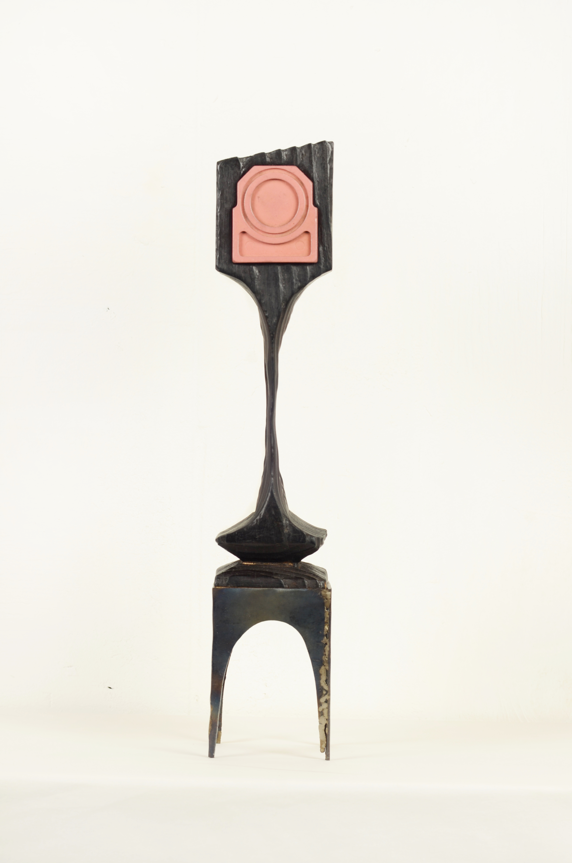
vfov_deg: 16.1
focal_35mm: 128
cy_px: 432
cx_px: 286
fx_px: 3052
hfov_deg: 10.7
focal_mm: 85
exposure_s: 1/8
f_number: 9
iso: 160
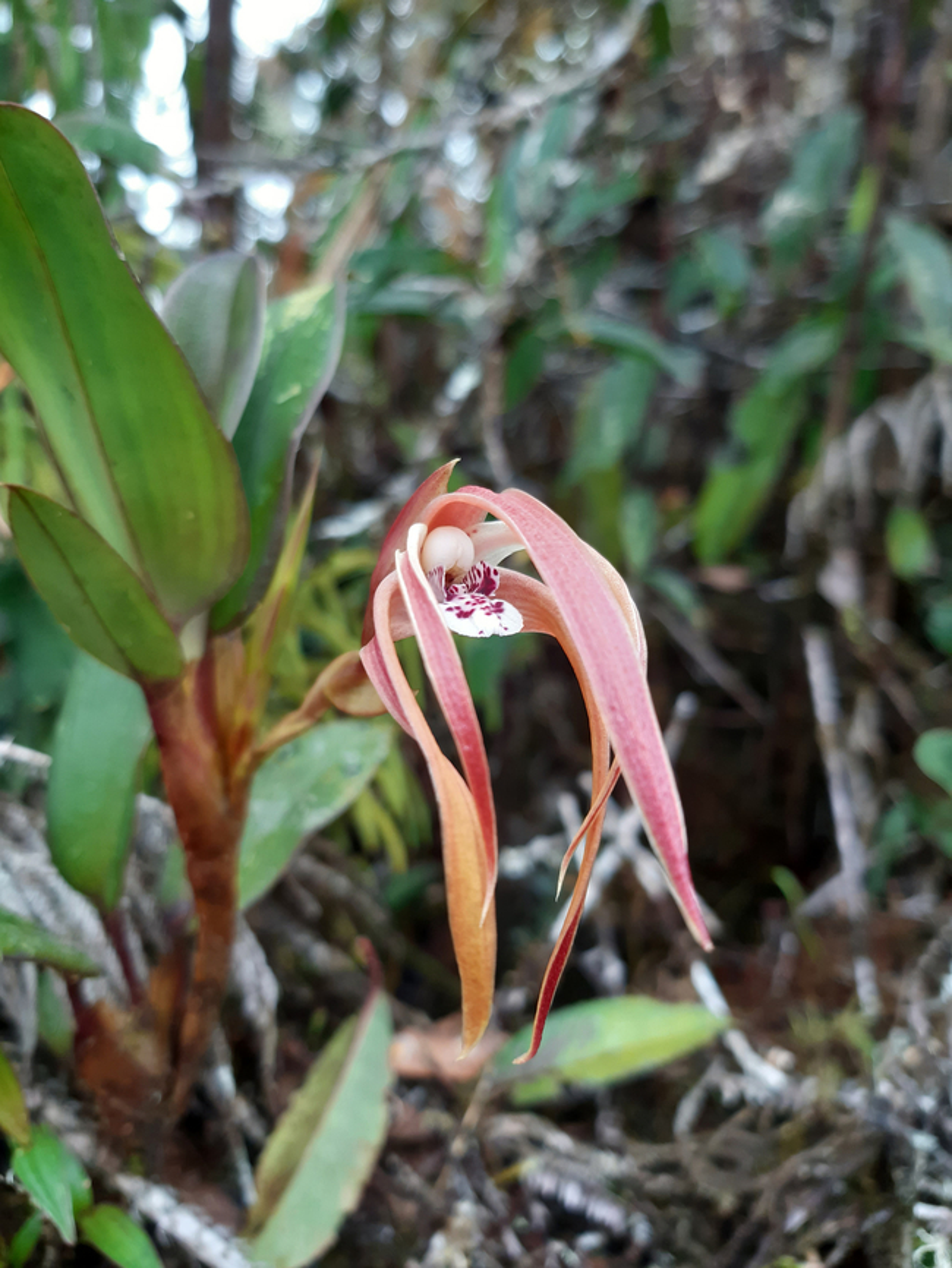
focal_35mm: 26
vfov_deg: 67.3
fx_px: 953
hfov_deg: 53.1
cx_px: 476
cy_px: 634
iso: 64
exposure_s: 1/100
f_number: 1.7
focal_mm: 3.92
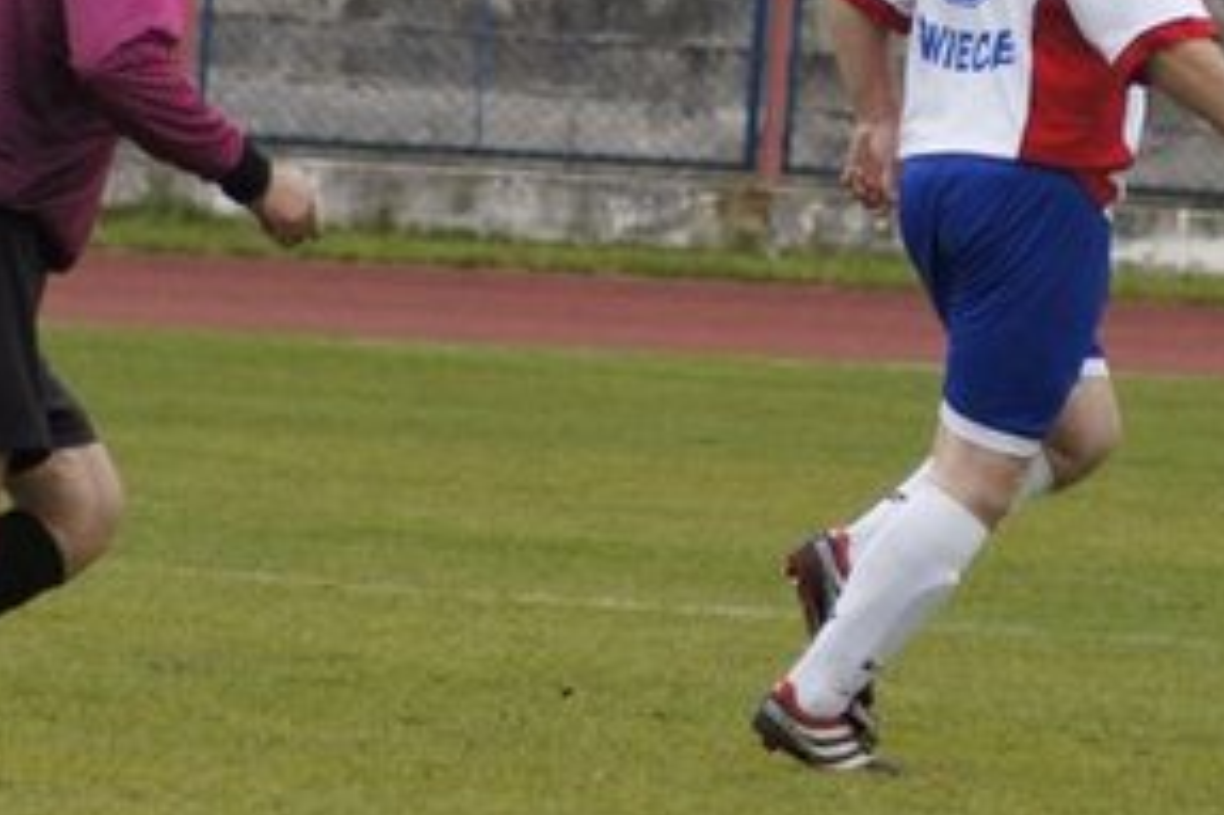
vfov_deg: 2.2
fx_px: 20795
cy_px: 141
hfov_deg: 3.4
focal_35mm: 612
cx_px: 1335
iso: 1600
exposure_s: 1/1250
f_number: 6.3
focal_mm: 180
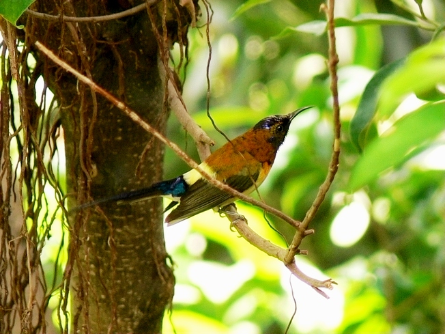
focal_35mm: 669
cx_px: 222
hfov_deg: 3.0
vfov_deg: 2.2
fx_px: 8600
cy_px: 167
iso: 100
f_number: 3.7
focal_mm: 88.8
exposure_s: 1/40
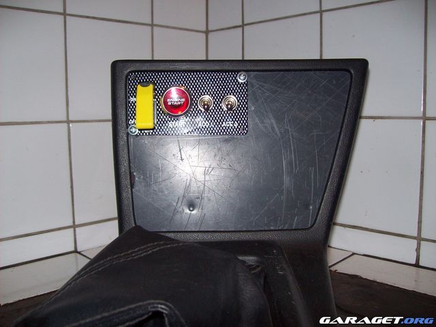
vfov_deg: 39.7
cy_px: 164
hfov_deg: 51.4
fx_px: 453
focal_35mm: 36
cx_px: 218
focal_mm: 6
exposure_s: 1/64
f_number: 2.7
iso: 80
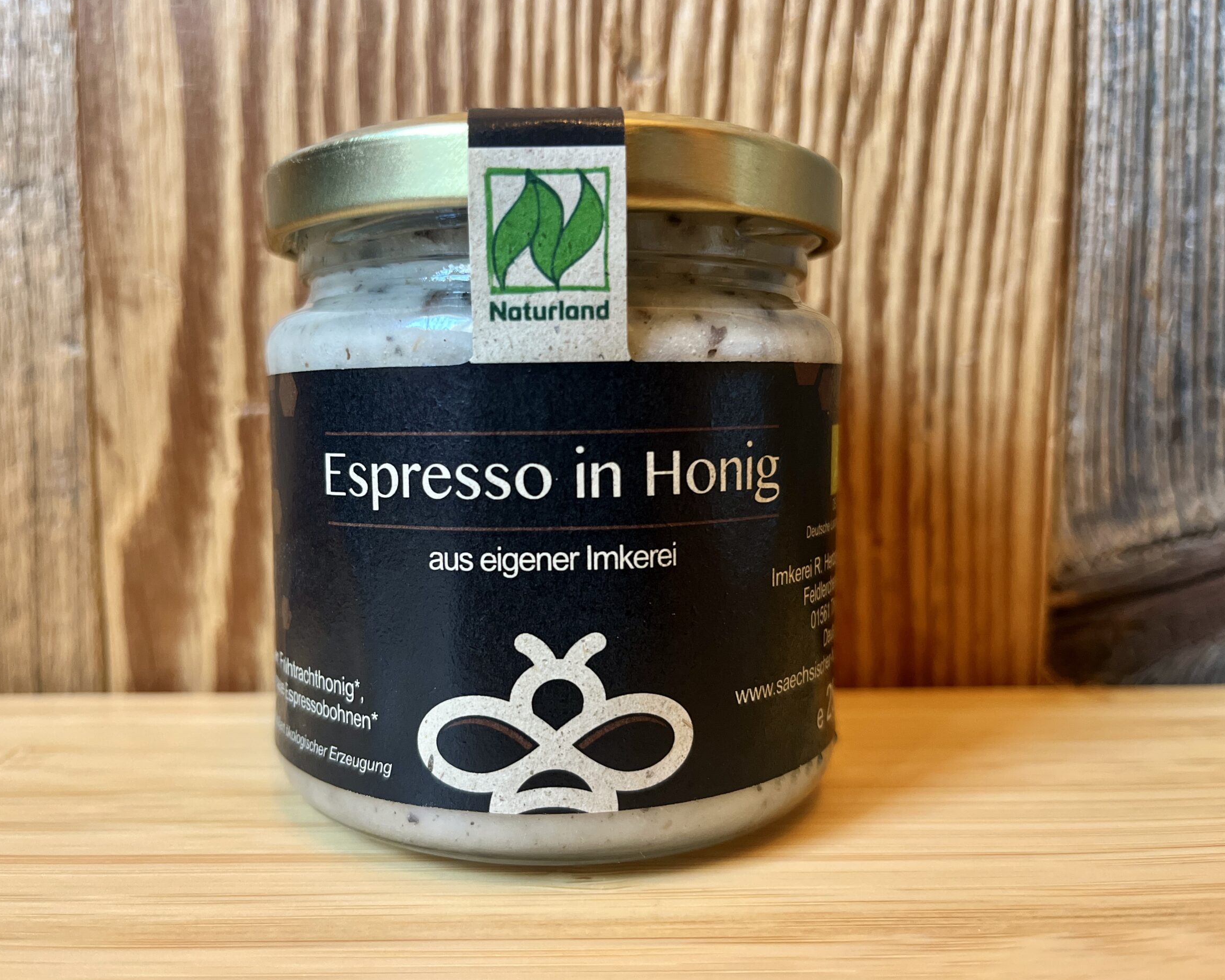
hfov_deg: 62.1
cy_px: 479
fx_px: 1015
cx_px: 554
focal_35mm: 28
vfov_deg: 51.5
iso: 320
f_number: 1.6
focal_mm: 5.1
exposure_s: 1/60
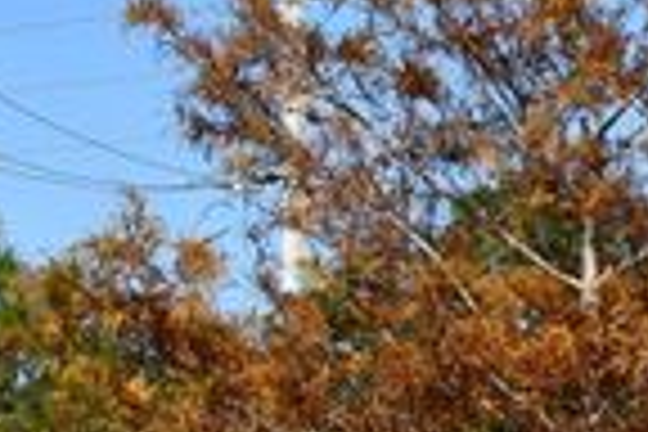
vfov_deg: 4.4
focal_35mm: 311
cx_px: 1278
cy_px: 914
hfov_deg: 6.4
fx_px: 5598
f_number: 9
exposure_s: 1/320
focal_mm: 35
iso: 100
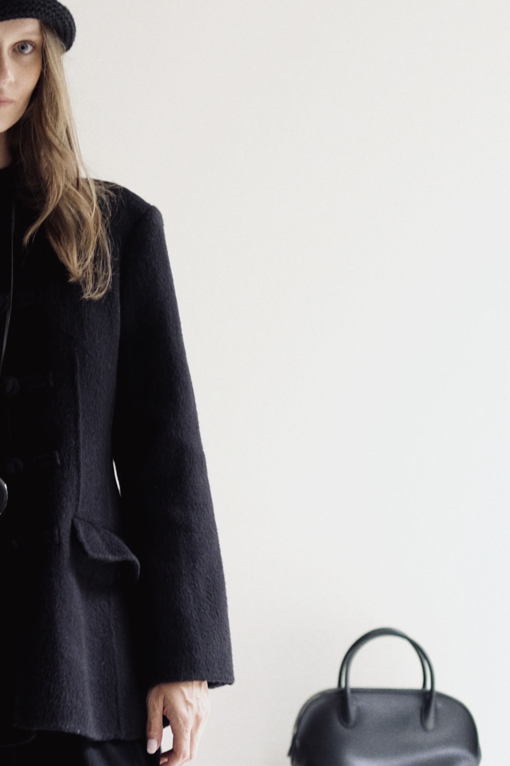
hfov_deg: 10.9
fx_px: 2656
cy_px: 638
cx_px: 55
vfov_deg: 16.2
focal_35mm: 125
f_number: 2
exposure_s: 1/52
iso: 320
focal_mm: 35
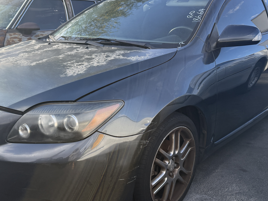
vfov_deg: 36.8
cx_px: 103
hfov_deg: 47.5
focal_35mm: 39
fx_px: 302
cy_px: 101
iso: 100
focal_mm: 6.76
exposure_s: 1/1271
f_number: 1.78
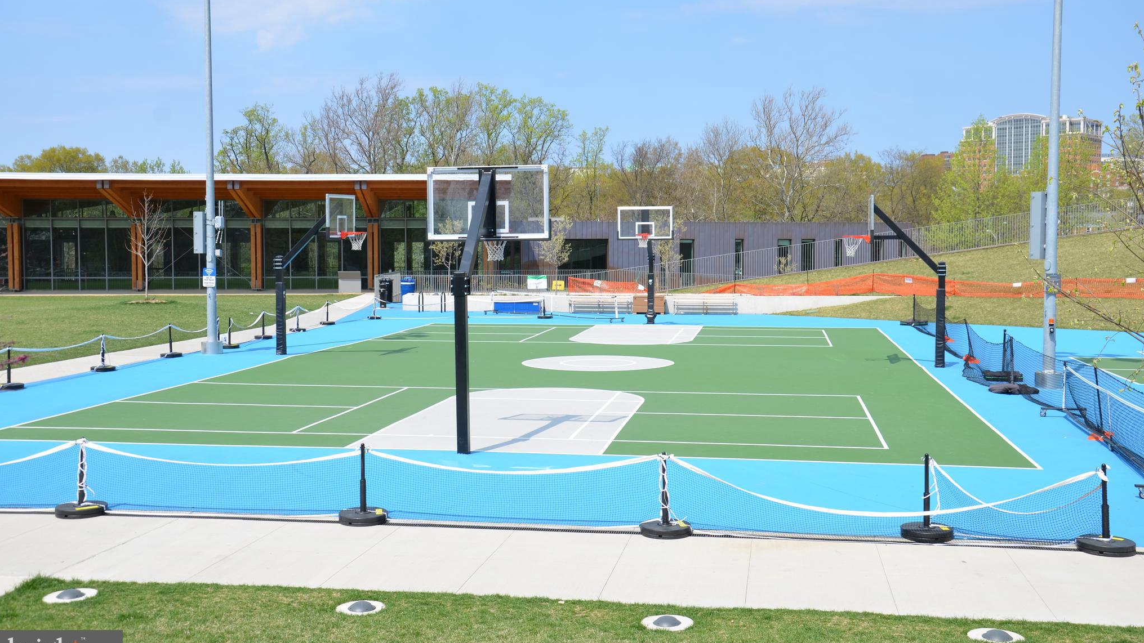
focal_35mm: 40
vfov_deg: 30.0
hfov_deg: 51.0
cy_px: 289
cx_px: 576
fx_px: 1199
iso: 100
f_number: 8
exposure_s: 1/250
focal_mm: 25
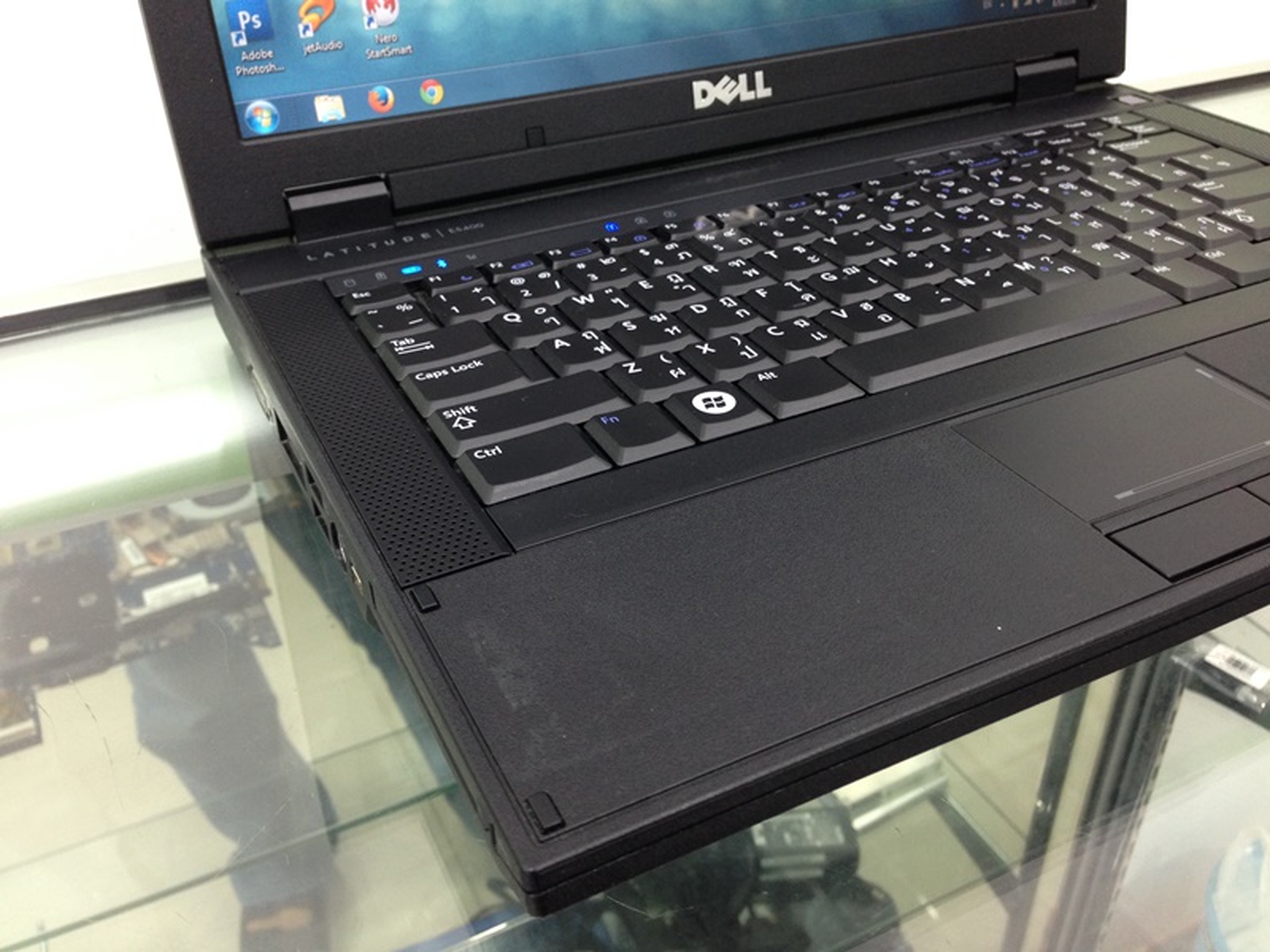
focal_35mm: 33
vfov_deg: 42.9
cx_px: 635
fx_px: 1211
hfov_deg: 55.4
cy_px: 476
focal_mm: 4.12
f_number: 2.4
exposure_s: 1/20
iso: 125
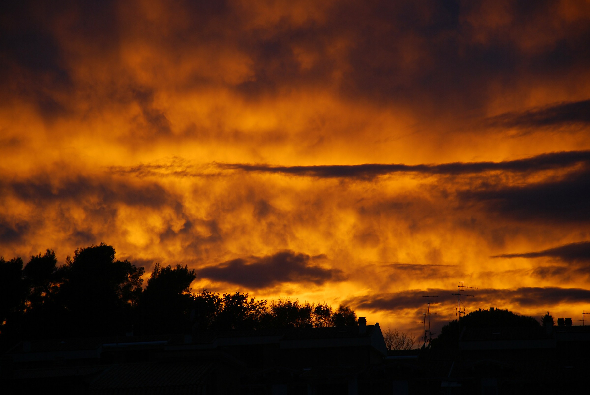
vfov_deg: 8.7
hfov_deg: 13.0
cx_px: 295
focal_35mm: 158
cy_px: 198
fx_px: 2585
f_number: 5.6
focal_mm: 105
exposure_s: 1/50
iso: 100
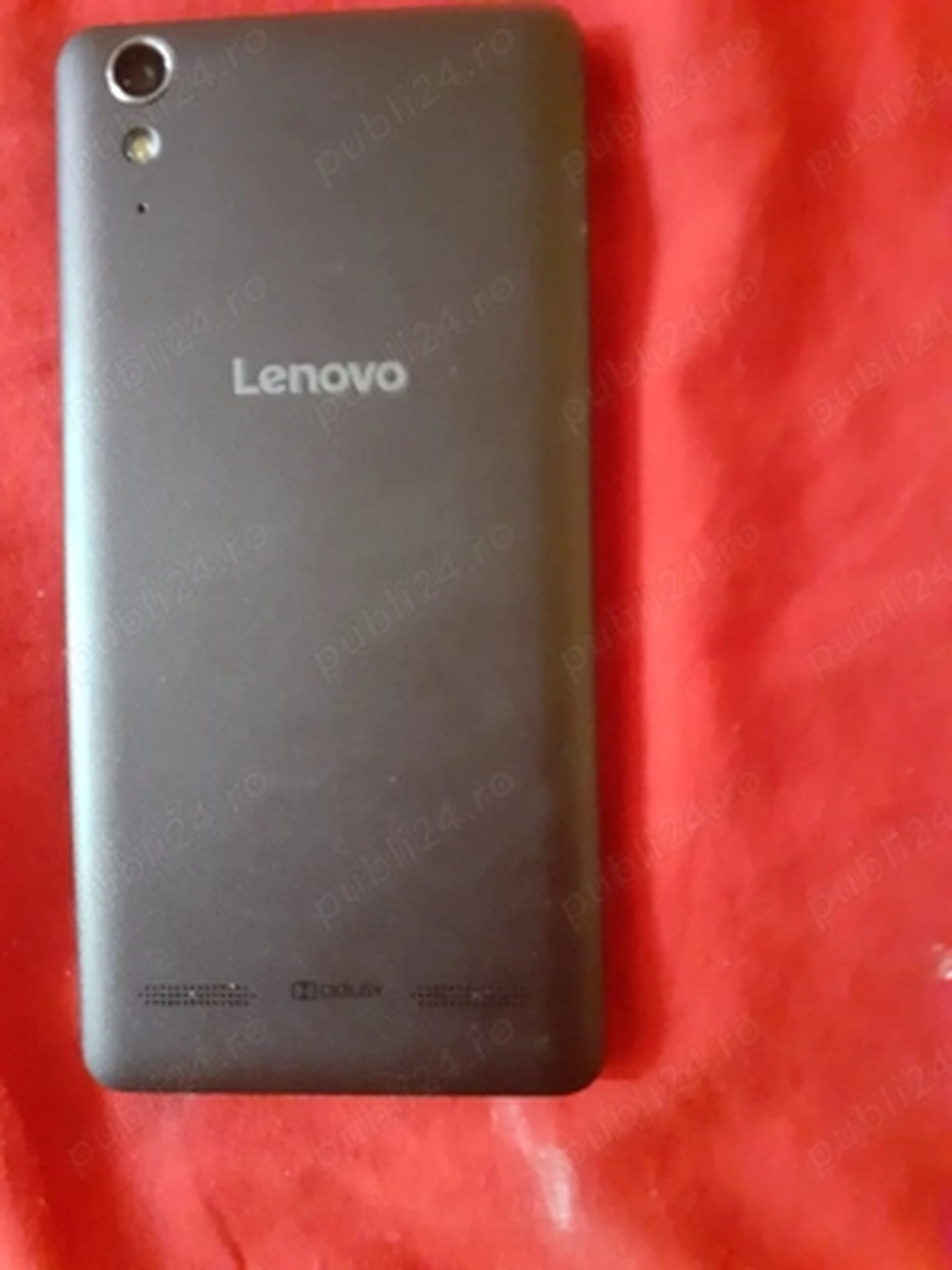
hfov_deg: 51.4
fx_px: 990
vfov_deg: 65.3
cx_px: 476
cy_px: 635
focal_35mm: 27
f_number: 1.9
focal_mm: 3.6
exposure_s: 1/20
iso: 640
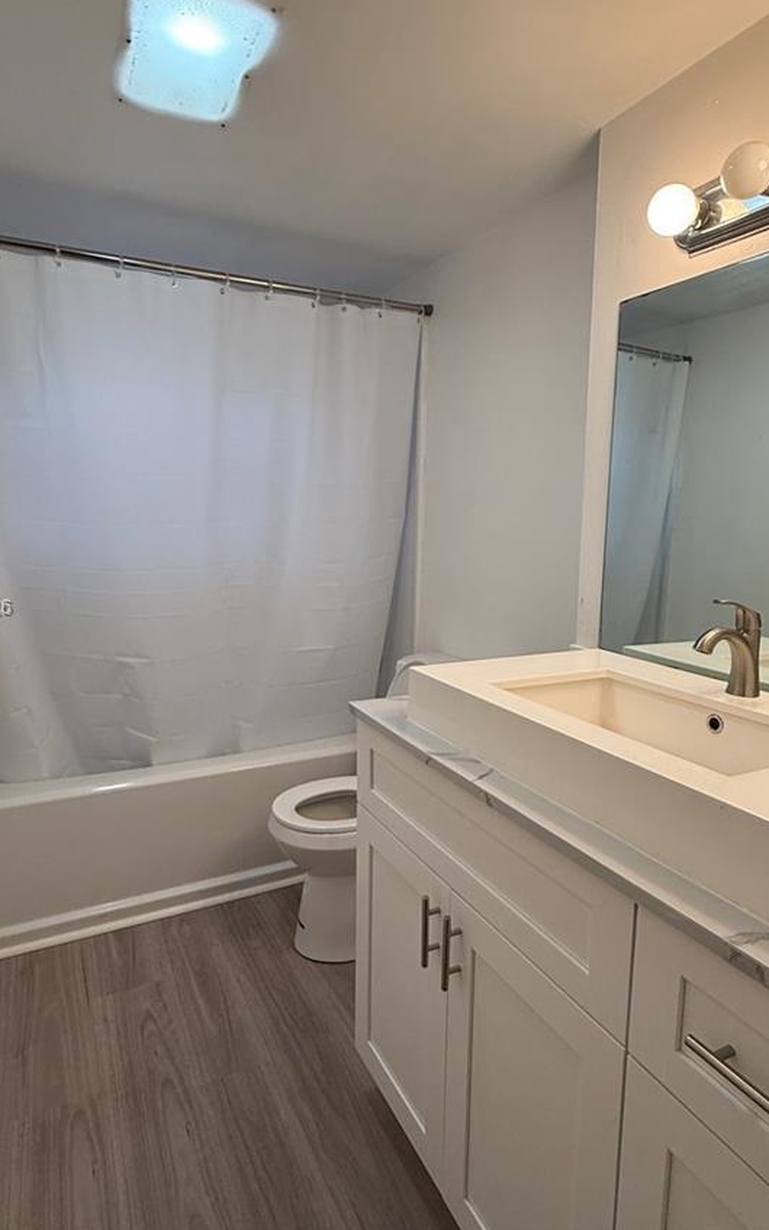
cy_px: 609
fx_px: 704
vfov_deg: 82.3
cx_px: 396
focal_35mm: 21
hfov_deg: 57.3
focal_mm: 2.22
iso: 160
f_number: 2.2
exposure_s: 1/120
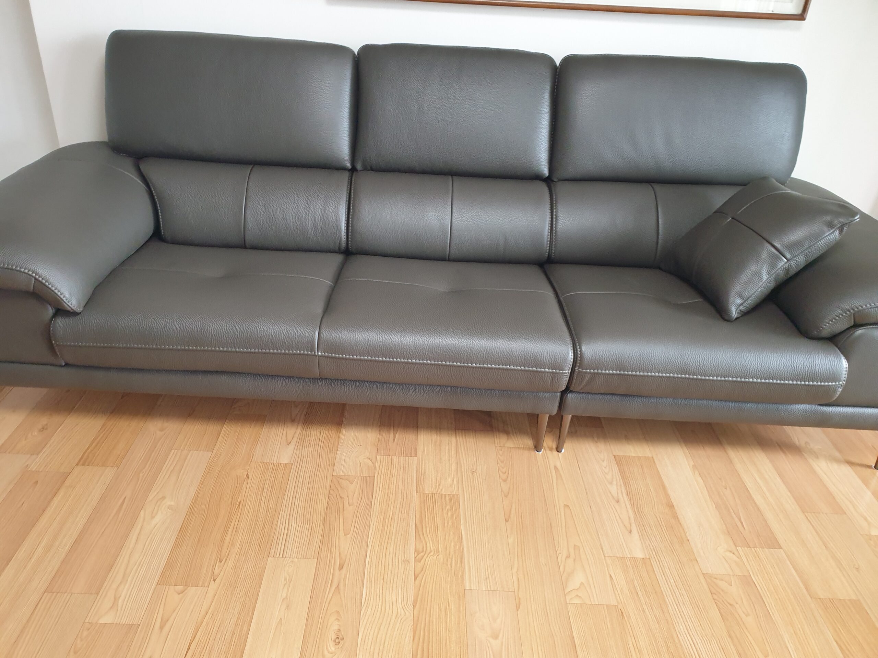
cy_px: 329
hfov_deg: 67.3
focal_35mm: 26
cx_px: 439
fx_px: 659
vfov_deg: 53.1
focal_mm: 4.3
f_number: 2.4
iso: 320
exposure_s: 1/40
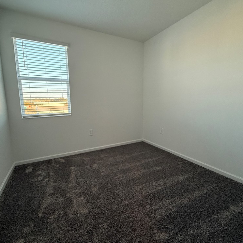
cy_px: 118
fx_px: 135
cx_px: 123
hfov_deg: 84.0
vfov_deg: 84.0
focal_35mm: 17
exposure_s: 1/120
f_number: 2.2
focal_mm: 2.22
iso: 320
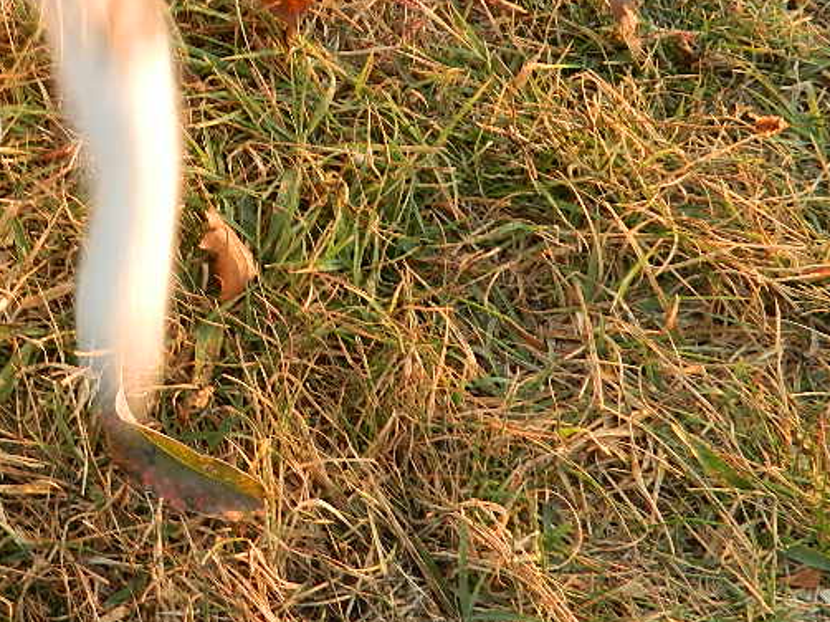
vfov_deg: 27.9
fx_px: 1222
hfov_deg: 34.9
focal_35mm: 51
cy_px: 114
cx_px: 50
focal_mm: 4.5
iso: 80
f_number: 3.1
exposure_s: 1/40
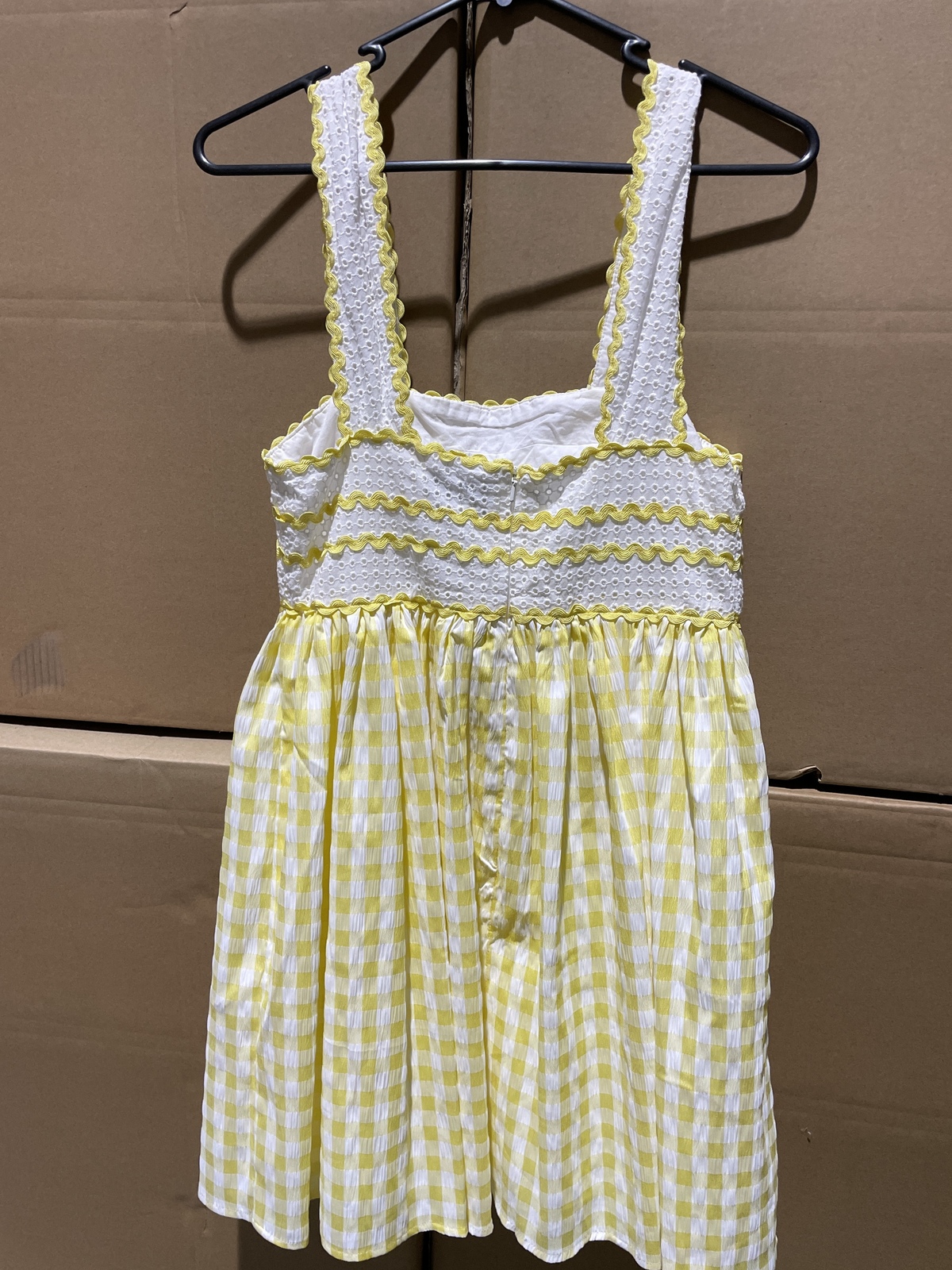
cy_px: 635
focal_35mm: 26
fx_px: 953
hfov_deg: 53.1
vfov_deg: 67.3
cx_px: 476
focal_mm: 4.2
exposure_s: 1/100
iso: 125
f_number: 1.6
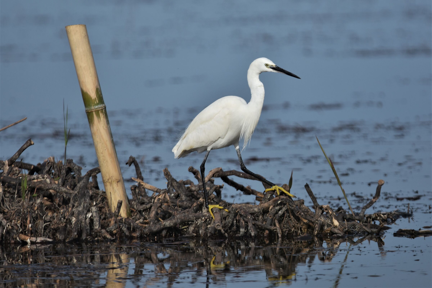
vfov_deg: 1.5
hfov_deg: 2.3
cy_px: 144
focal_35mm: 900
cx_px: 216
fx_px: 10799
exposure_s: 1/1600
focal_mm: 600
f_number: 6.3
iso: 140
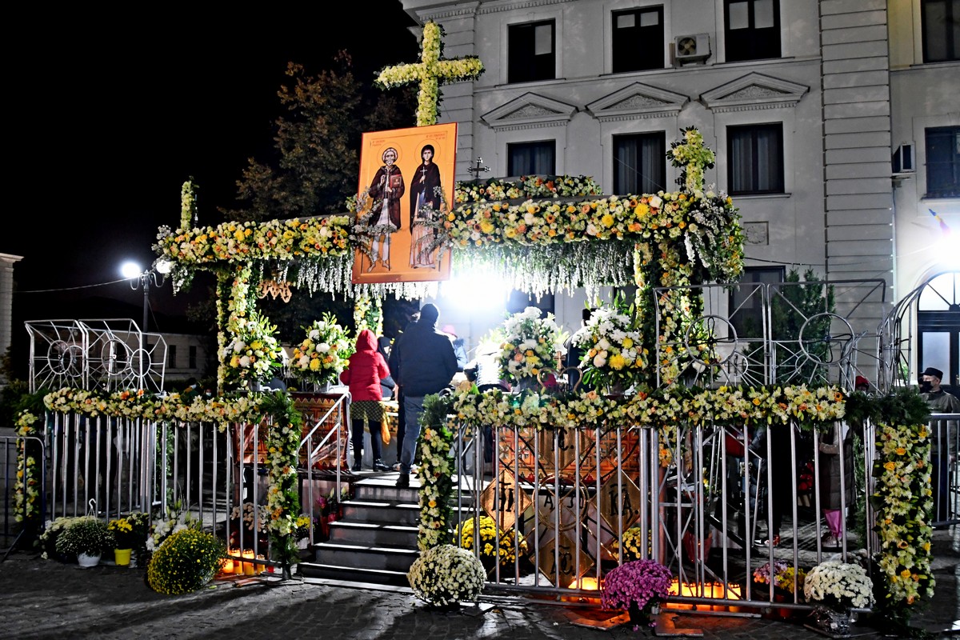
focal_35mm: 24
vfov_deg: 53.1
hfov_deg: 73.7
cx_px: 480
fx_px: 640
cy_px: 320
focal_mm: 16
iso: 2500
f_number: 2.8
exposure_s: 1/30
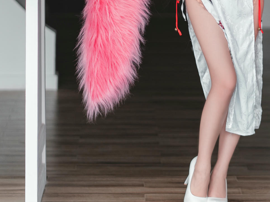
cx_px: 218
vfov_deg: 5.9
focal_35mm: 251
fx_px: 1957
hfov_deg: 7.9
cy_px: -32
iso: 200
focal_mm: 85
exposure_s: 1/100
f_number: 1.8
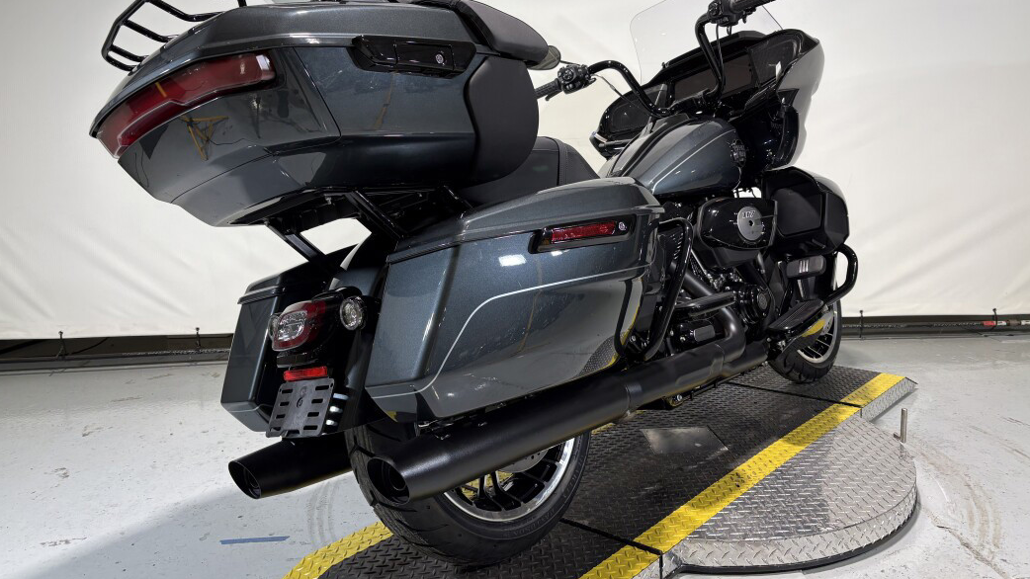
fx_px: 792
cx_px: 522
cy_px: 218
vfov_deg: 39.9
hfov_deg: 66.1
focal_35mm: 29
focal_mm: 5.96
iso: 64
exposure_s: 1/120
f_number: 1.6
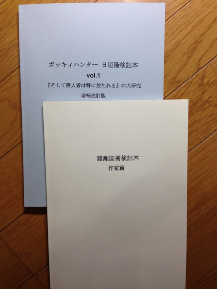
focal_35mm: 33
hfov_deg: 42.9
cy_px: 144
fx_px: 276
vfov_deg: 55.4
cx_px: 108
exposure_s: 1/40
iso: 64
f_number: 2.4
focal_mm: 4.12
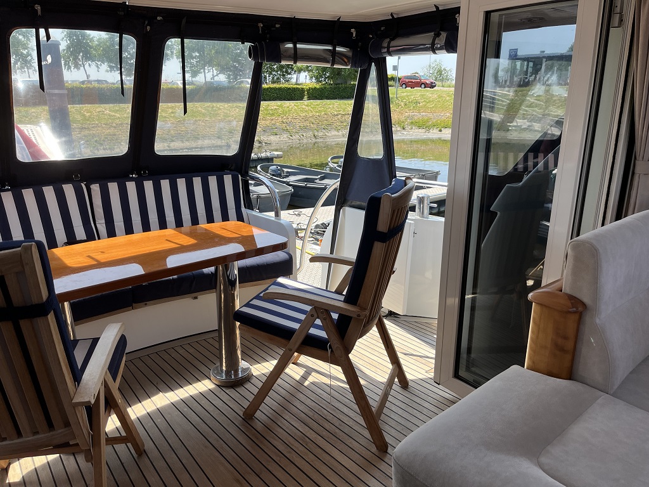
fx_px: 487
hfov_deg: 67.3
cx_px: 324
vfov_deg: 53.1
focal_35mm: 26
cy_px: 244
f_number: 1.6
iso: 50
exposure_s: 1/1036
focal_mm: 5.1
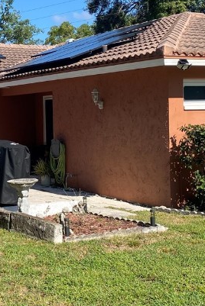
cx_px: 32
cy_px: 145
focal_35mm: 69
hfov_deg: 19.5
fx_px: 588
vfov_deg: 29.2
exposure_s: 1/1961
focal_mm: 4.25
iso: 32
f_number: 1.8
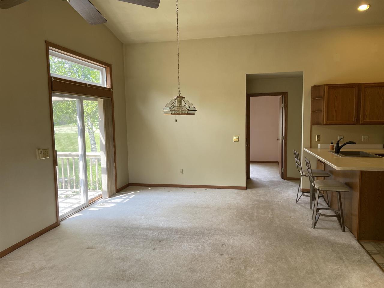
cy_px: 144
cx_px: 192
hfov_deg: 67.3
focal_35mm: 26
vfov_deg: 53.1
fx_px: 288
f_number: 1.6
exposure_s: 1/127
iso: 32
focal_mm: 4.2
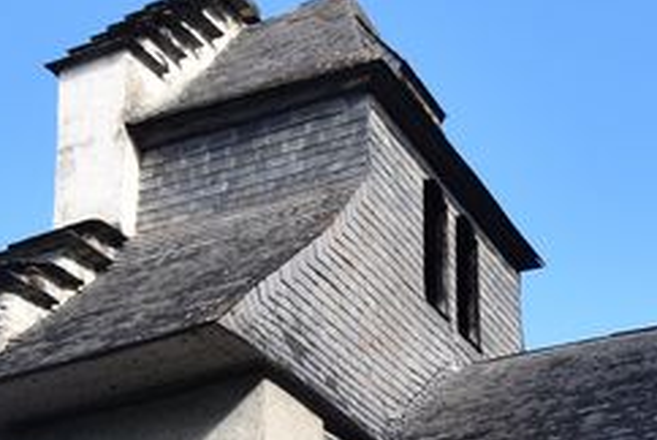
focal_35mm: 91
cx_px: 524
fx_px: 1663
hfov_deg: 22.1
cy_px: 684
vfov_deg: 14.0
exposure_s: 1/250
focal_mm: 14
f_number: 8
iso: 250
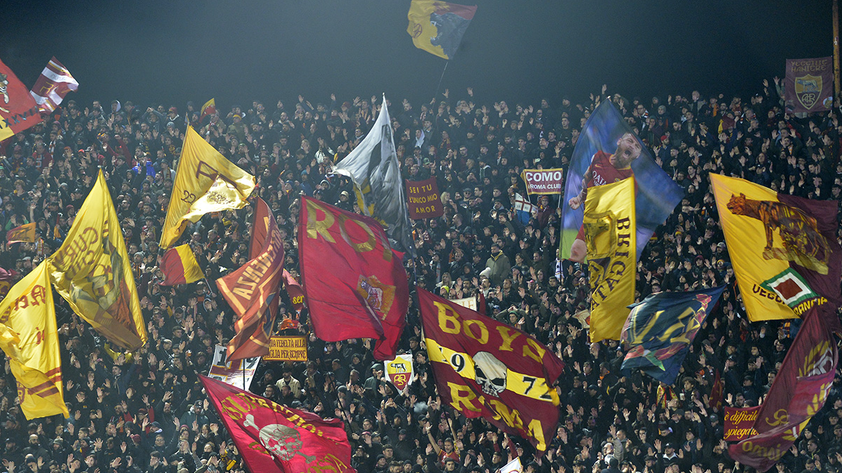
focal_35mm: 147
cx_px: 421
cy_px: 280
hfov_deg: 14.6
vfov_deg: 8.2
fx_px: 3282
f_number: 5
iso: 3200
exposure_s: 1/125
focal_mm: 140
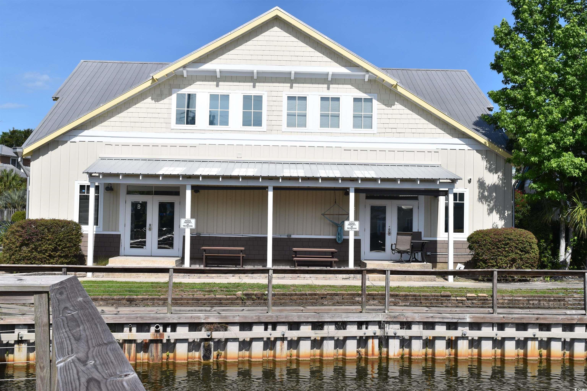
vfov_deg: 29.9
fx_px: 734
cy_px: 196
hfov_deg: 43.6
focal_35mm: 45
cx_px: 294
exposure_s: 1/500
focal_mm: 30
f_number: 11
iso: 200
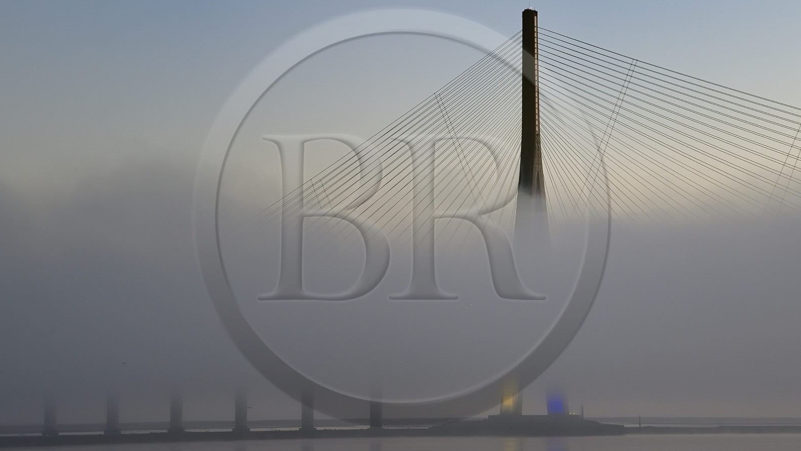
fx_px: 2910
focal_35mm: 137
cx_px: 400
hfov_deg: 15.7
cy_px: 218
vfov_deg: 8.9
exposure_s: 1/20
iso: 800
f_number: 5.6
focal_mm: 130
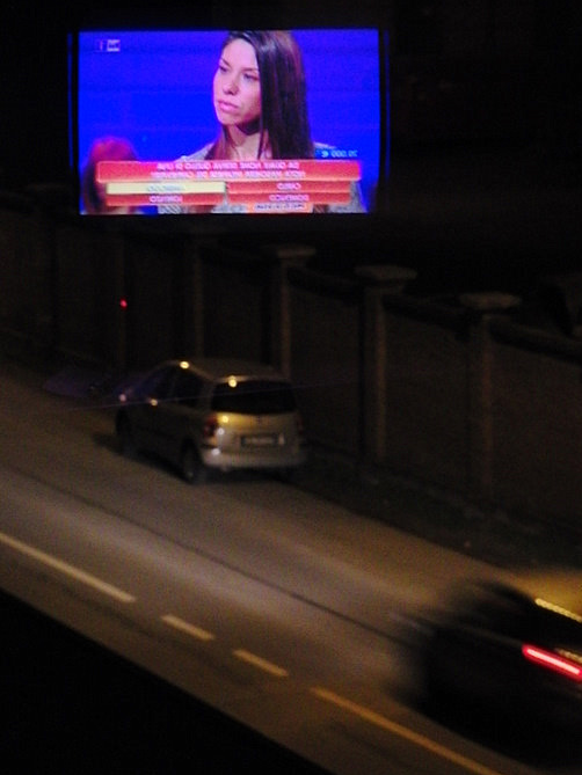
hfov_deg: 9.5
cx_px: 295
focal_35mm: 157
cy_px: 376
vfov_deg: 12.6
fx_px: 3518
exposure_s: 1/13
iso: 800
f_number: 4.6
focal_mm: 25.9
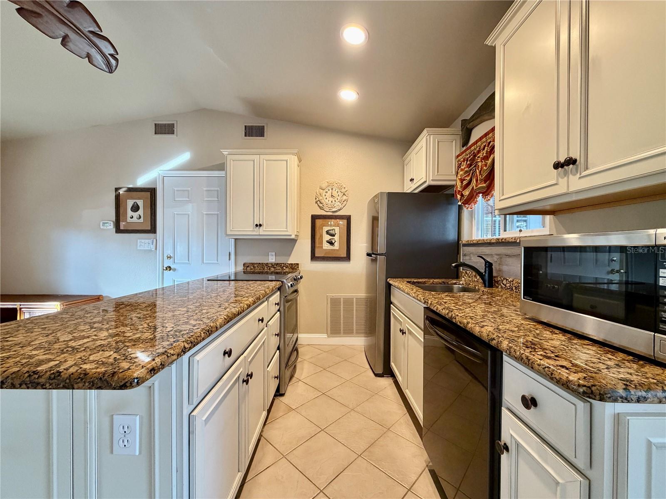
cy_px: 250
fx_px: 269
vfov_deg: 85.7
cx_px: 333
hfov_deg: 102.1
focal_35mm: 14
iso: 320
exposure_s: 1/60
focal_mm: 2.22
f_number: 2.2
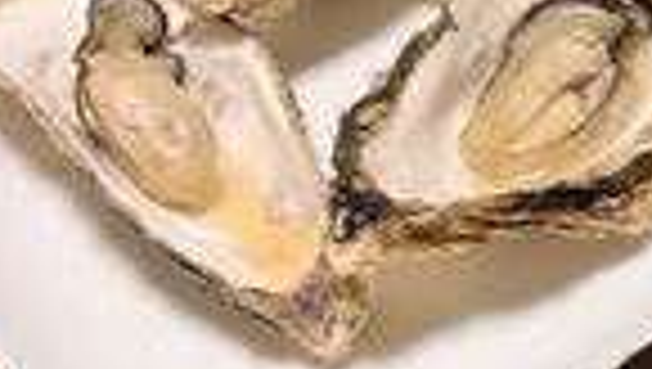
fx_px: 1350
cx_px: 854
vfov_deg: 15.4
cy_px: 54
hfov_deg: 23.8
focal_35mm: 78
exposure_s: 1/60
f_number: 1.5
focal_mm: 5.7
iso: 80
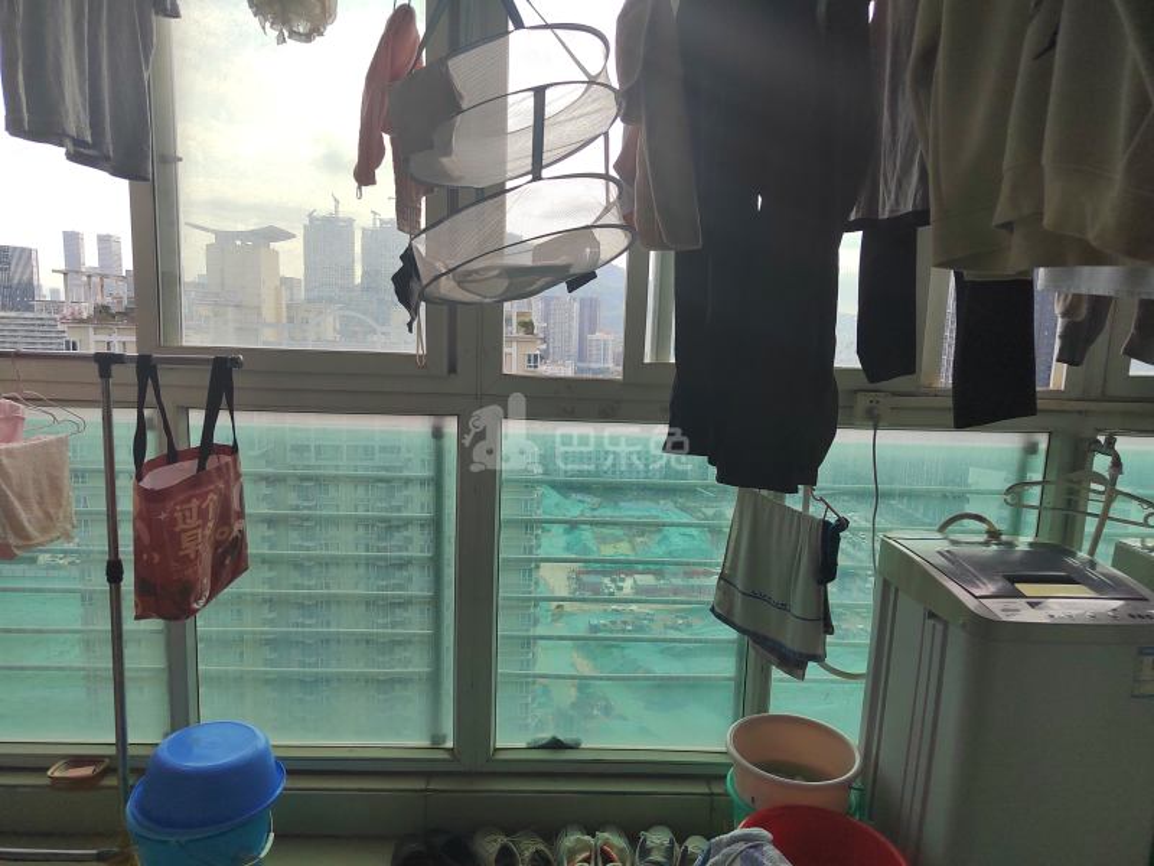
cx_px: 577
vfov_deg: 58.9
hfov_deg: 73.9
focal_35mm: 23
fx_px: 767
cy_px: 433
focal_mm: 5.52
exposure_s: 1/1100
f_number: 1.9
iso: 200
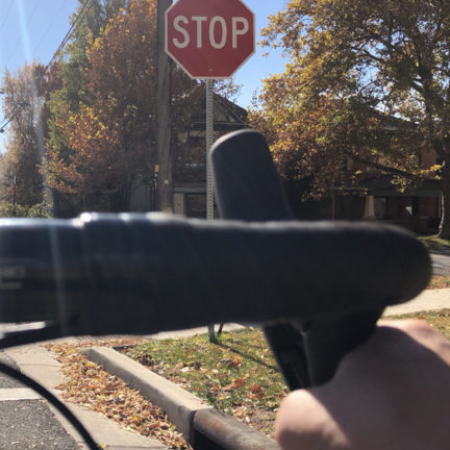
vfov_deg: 38.3
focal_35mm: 44
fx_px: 647
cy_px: 204
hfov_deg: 36.9
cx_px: 83
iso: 25
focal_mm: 3.99
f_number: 1.8
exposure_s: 1/3472
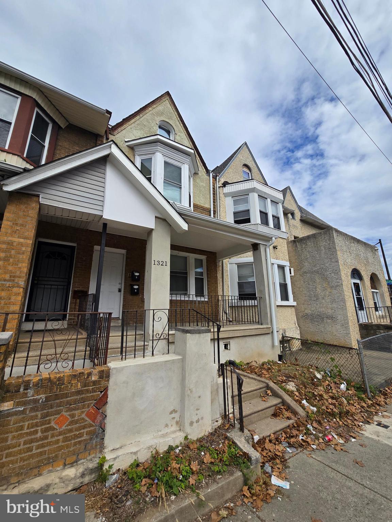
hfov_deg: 89.9
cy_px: 261
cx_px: 196
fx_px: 196
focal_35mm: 13
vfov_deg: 106.2
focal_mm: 2.2
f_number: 2.2
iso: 50
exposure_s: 1/3126
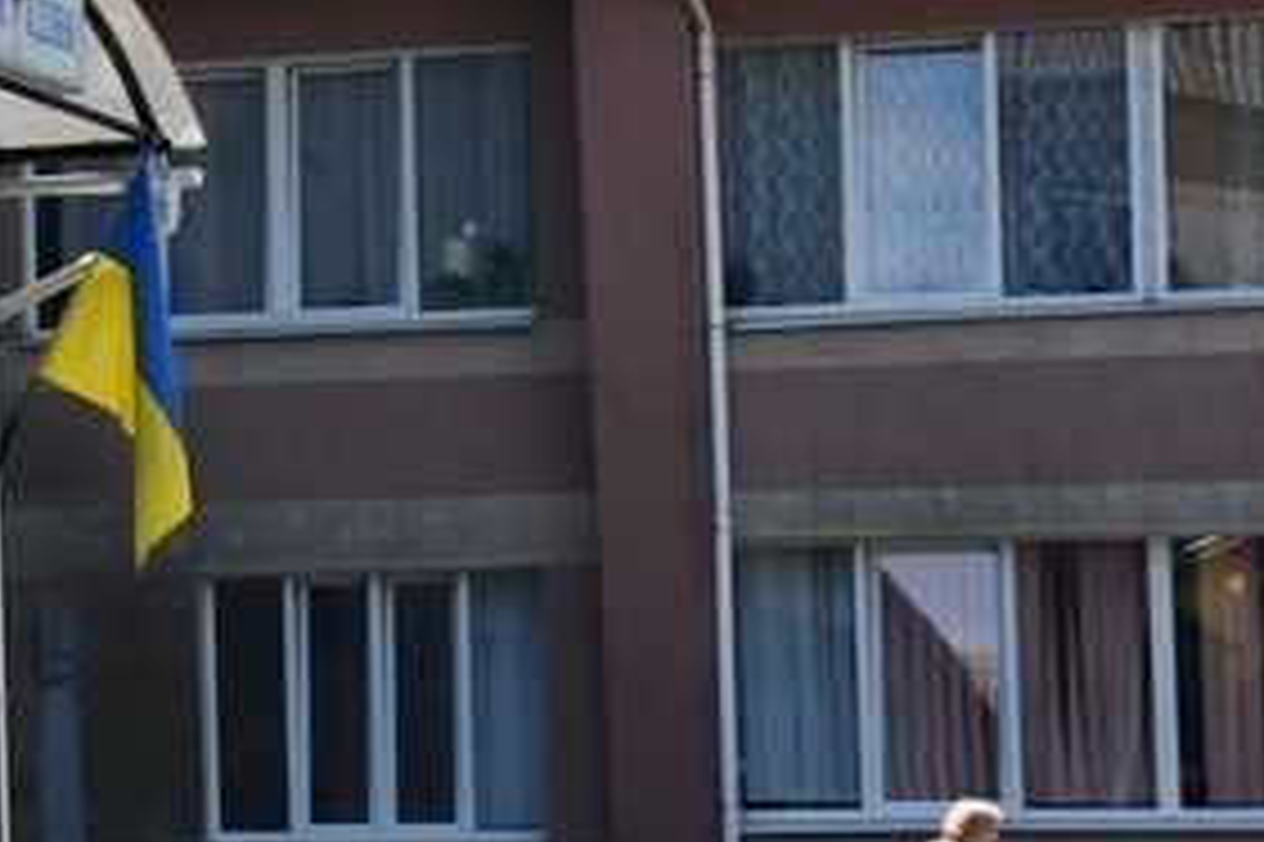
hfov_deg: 9.4
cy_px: 380
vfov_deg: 6.6
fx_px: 7299
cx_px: -981
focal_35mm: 208
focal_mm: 38
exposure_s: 1/160
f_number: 6.3
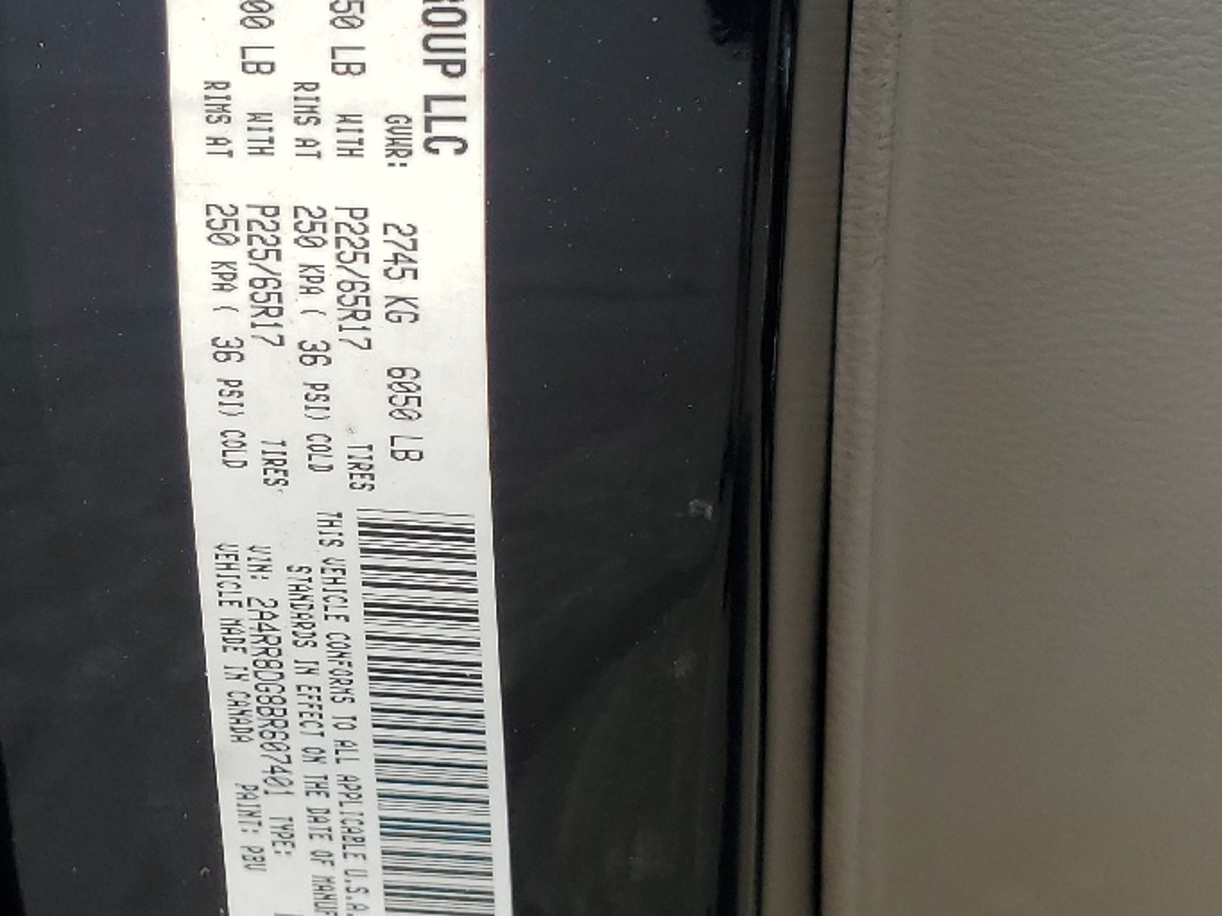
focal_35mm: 61
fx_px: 2153
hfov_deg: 31.1
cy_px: 247
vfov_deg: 23.8
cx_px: 285
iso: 50
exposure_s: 1/2500
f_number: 1.5
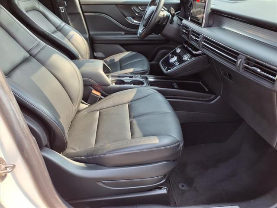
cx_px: 138
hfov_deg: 65.3
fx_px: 216
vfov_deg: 51.4
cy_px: 104
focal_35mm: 27
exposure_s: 1/143
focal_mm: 3.58
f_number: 1.9
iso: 40
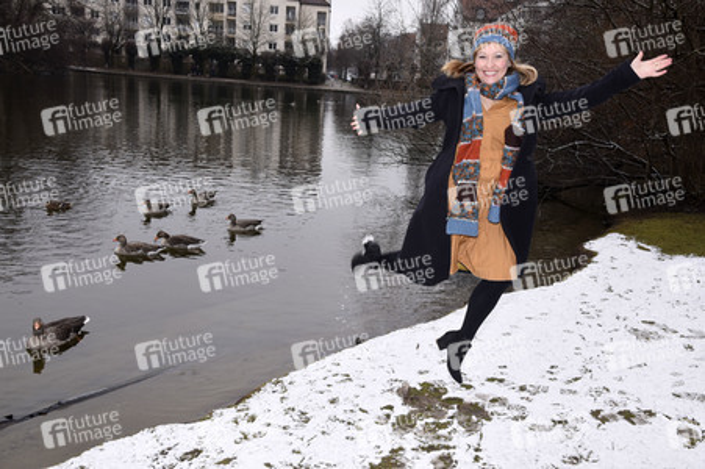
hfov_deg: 54.5
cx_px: 352
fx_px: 685
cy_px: 234
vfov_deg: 37.8
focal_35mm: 35
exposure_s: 1/160
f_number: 10
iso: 800
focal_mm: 35
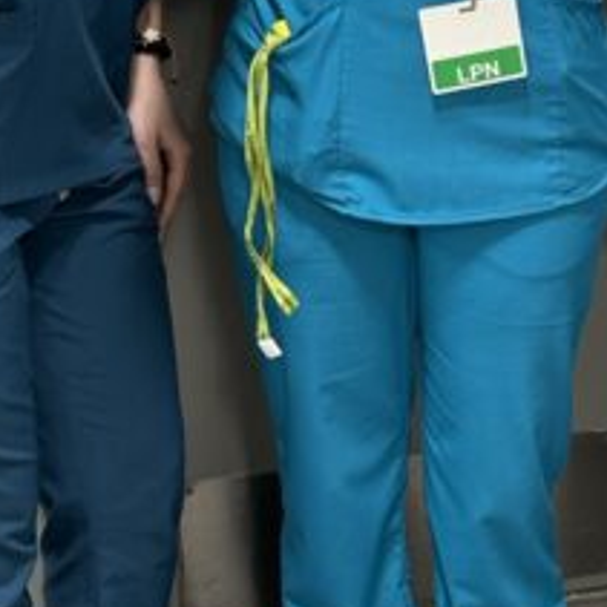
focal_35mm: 103
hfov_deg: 16.8
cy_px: 49
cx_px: 475
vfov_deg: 16.6
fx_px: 2043
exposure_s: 1/60
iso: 160
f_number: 1.78
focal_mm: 6.86
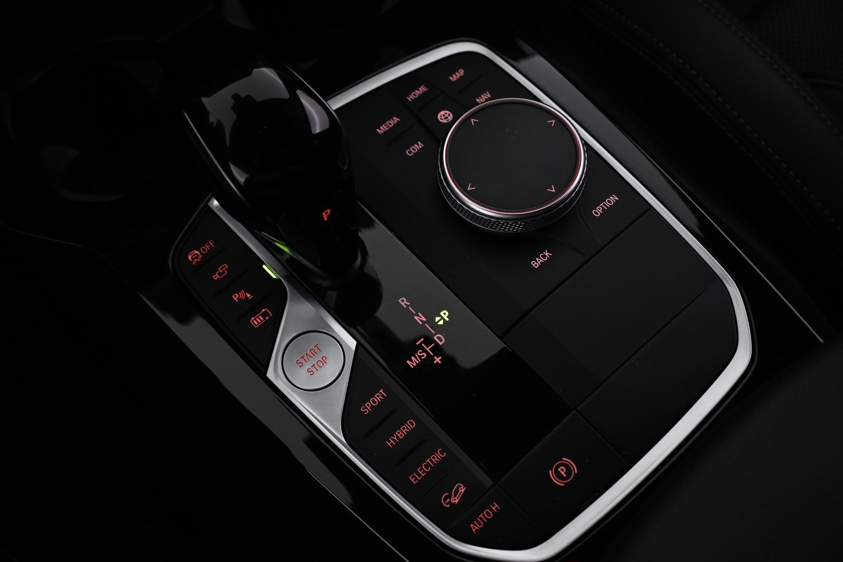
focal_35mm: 34
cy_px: 281
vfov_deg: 38.4
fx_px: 808
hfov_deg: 55.1
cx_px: 422
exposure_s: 1/40
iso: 1250
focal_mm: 23
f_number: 4.2
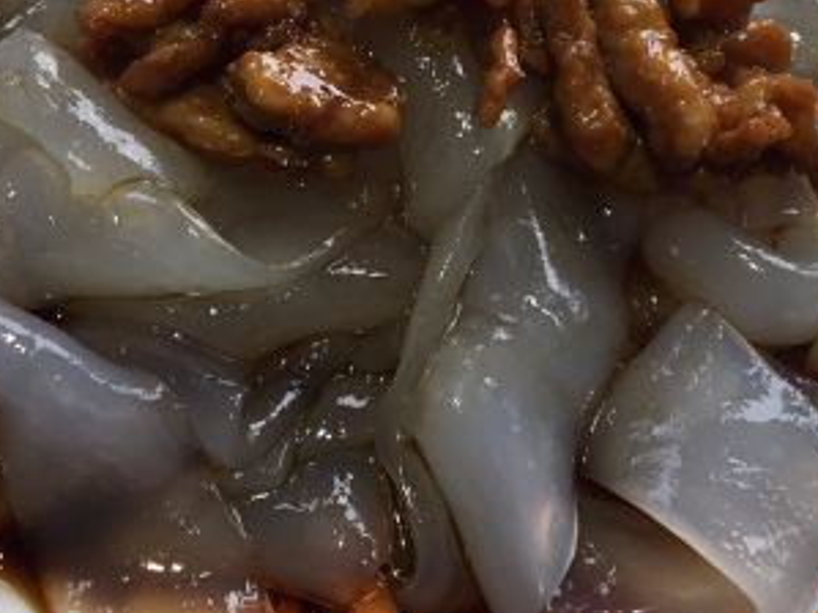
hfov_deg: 28.6
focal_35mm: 68
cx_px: 413
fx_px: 1606
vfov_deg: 21.5
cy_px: 190
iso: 40
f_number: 2.2
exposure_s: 1/100
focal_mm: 4.15
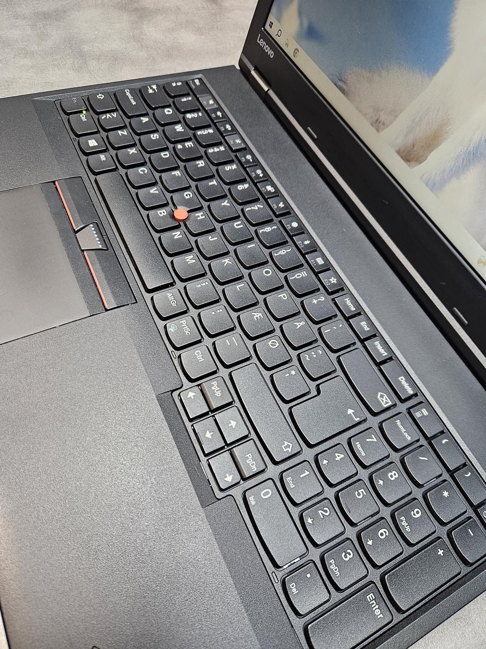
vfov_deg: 73.9
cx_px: 243
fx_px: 431
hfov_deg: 58.9
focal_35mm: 23
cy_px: 324
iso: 400
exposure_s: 1/142
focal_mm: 5.4
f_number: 1.8
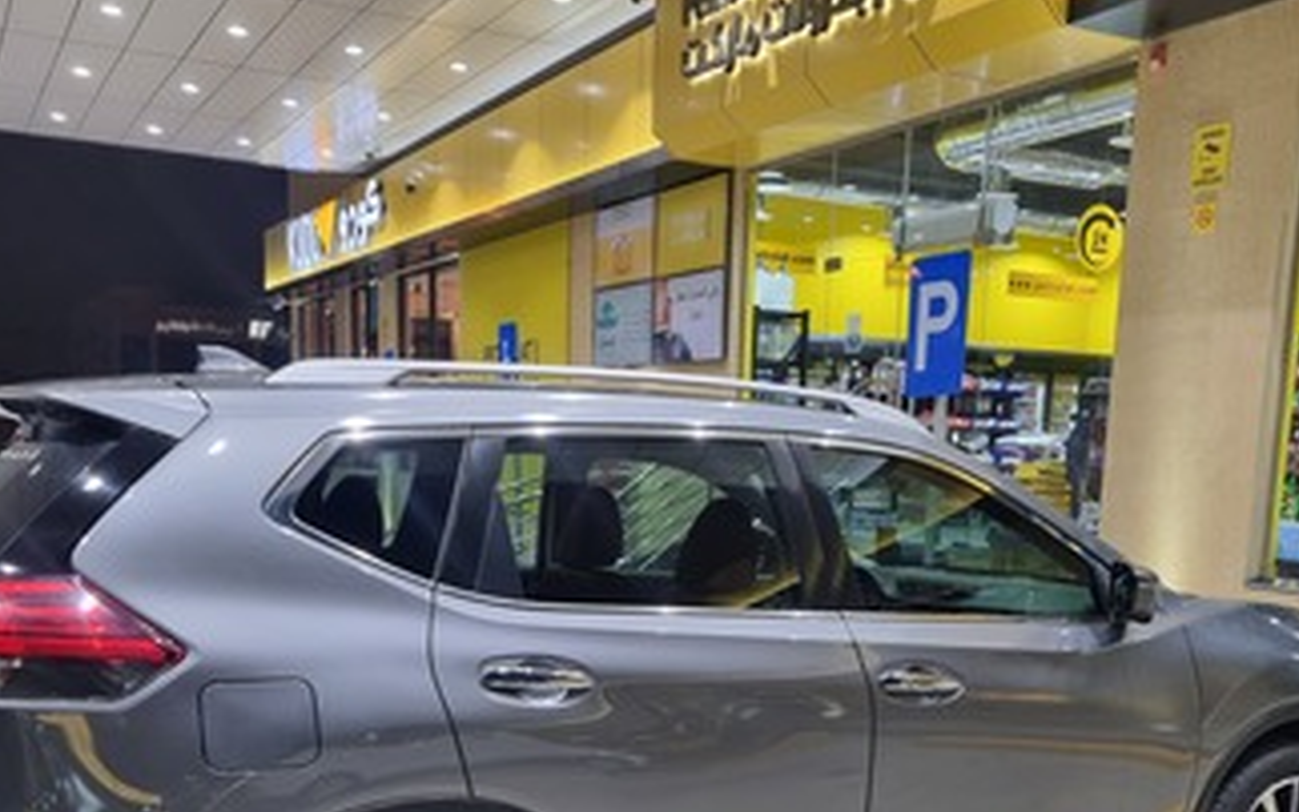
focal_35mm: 39
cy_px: 669
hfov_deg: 50.4
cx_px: 686
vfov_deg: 31.8
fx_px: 1381
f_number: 1.8
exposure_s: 1/120
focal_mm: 5.4
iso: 200
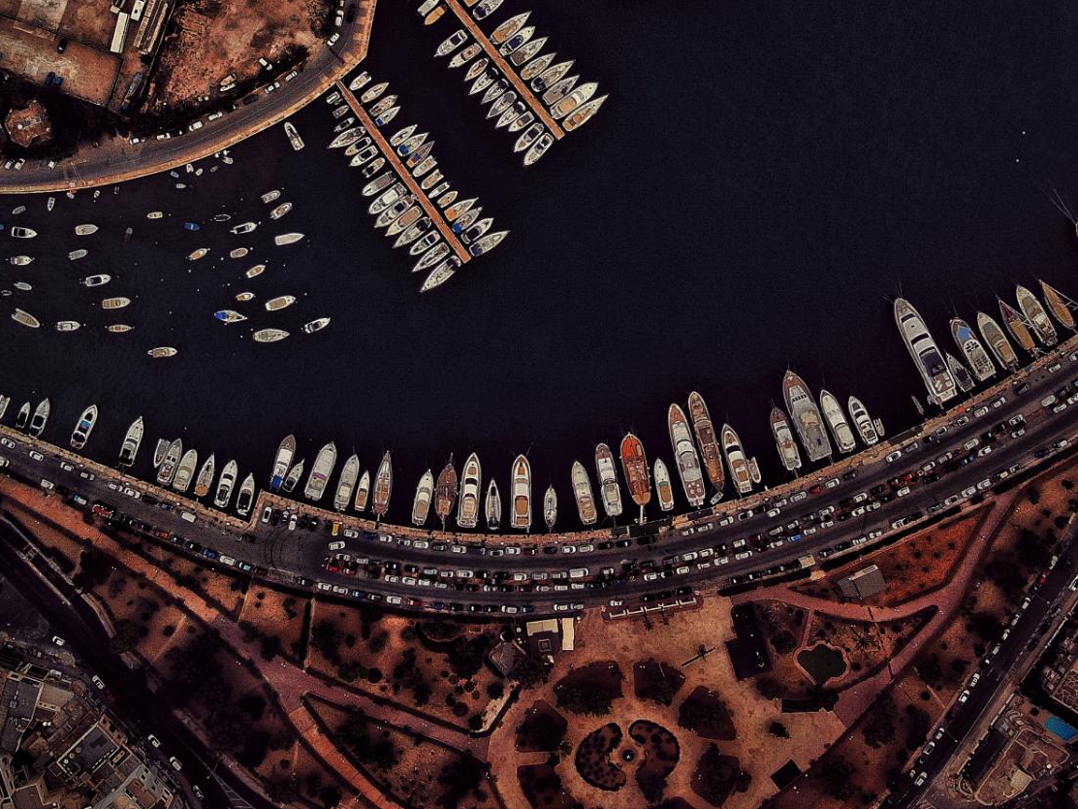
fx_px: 1277
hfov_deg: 45.6
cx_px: 459
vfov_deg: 33.8
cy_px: 133
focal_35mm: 41
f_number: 2.8
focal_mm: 4.5
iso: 100
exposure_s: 1/60
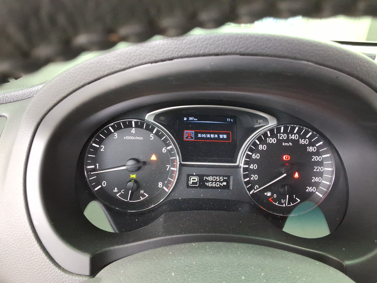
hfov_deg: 63.4
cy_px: 142
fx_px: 305
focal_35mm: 28
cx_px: 188
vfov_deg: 49.7
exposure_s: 1/20
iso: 295
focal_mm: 2.91
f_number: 1.9
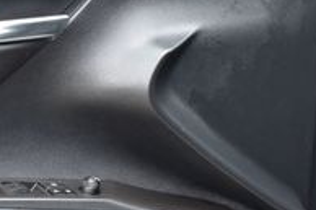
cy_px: 275
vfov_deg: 10.8
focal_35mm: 124
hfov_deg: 15.7
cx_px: -104
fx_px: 1084
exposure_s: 1/50
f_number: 8
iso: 400
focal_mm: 25
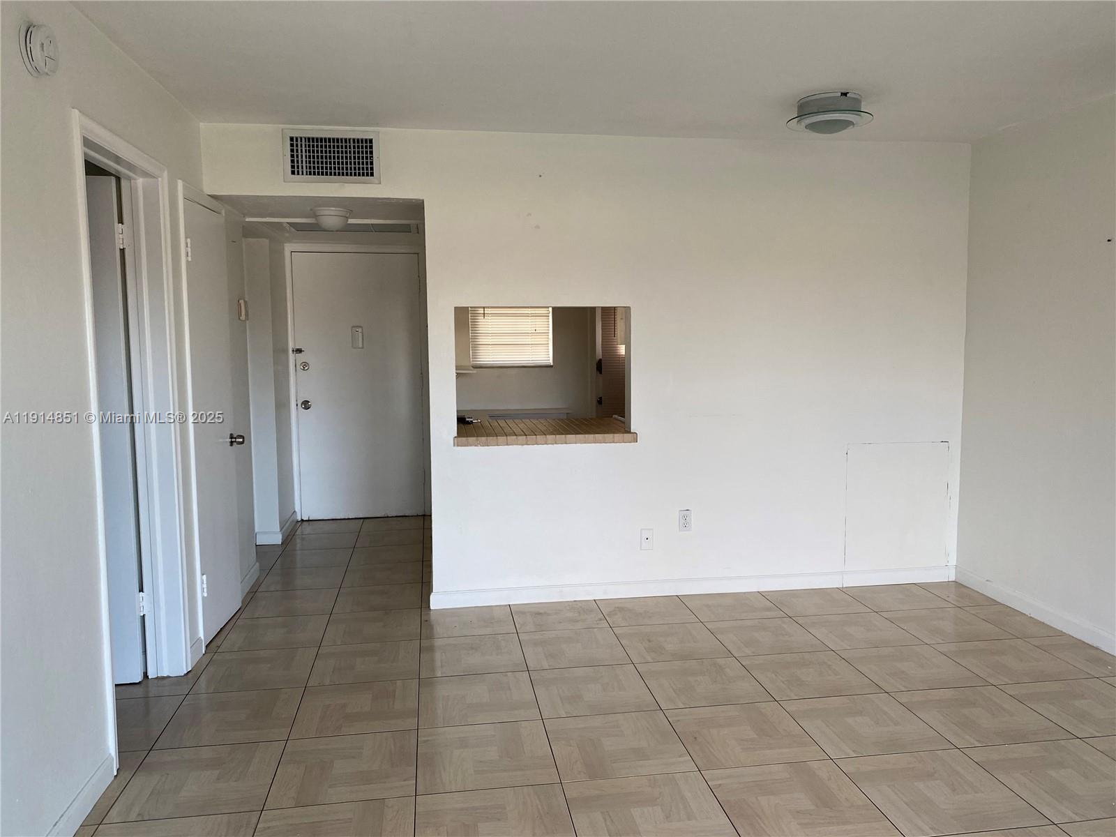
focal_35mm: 26
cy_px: 418
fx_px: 838
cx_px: 558
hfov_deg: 67.3
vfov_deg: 53.1
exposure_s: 1/121
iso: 125
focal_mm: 4.25
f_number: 1.8
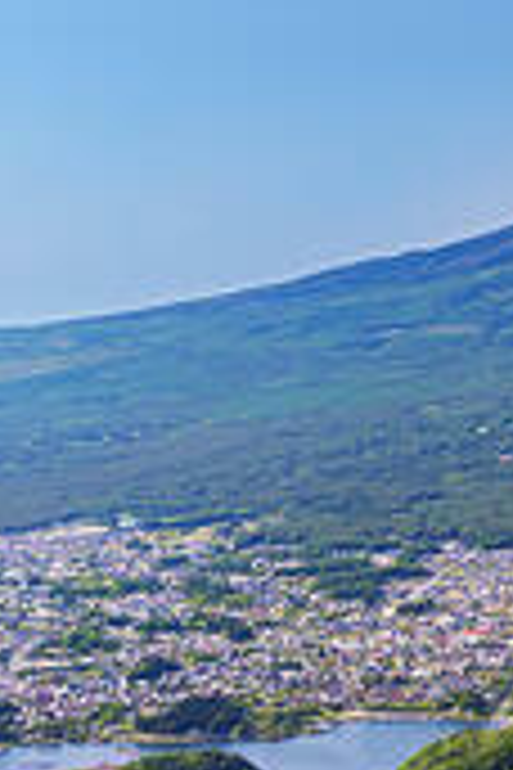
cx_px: 824
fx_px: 2244
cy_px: 365
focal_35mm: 105
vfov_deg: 19.5
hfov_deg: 12.3
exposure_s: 1/15
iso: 100
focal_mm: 30
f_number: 13
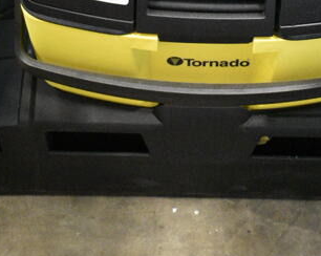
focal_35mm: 101
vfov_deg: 13.9
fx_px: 958
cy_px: -168
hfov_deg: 18.9
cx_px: 240
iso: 6400
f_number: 4
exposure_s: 1/60
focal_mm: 24
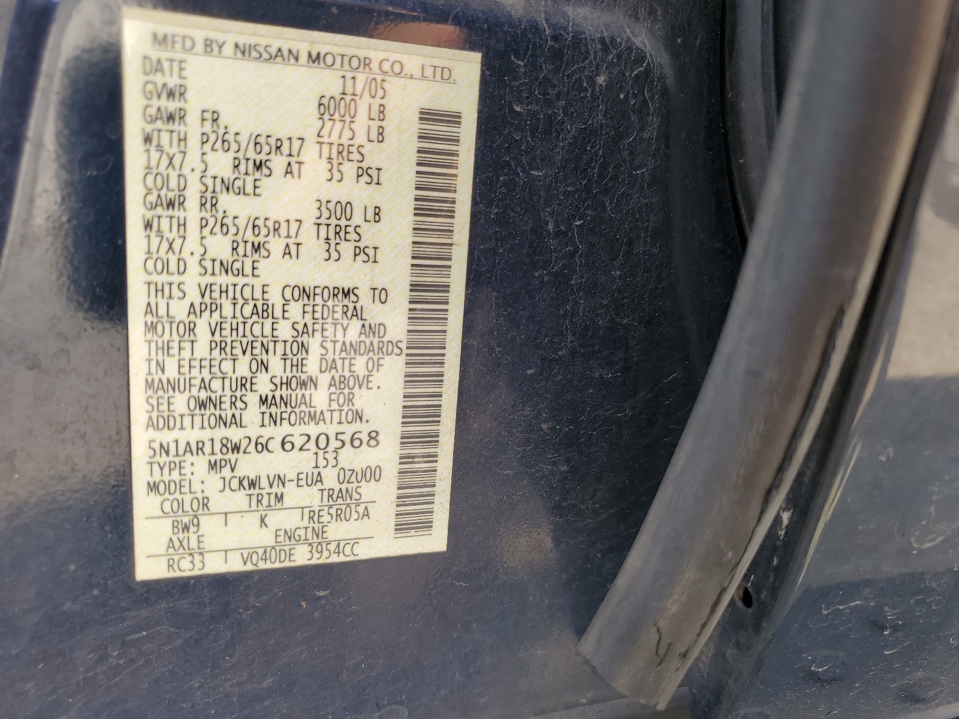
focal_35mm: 26
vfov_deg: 53.1
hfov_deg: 67.3
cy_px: 360
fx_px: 720
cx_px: 480
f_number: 1.5
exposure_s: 1/256
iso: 50
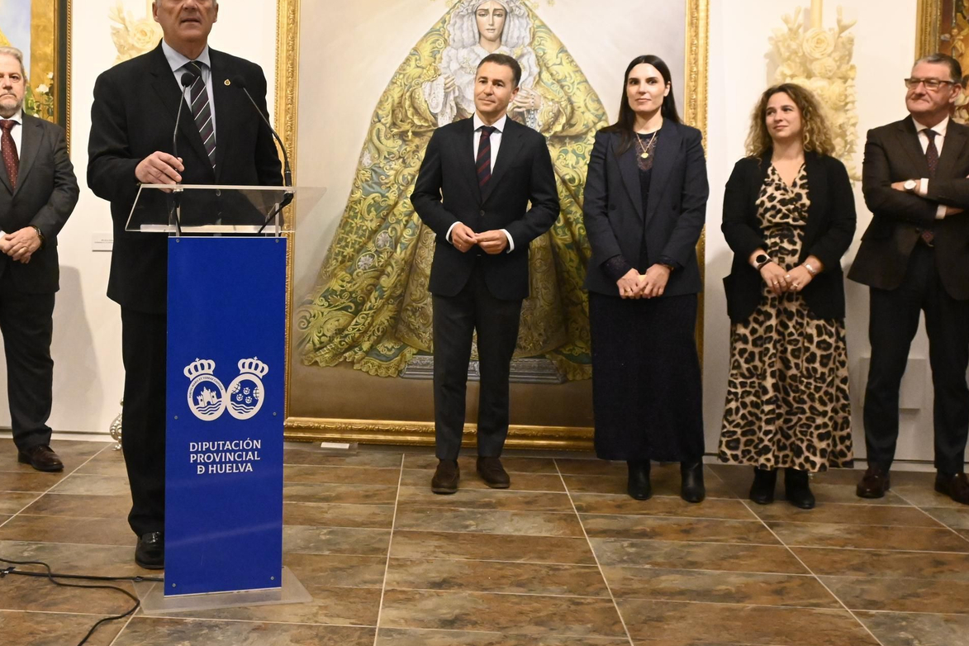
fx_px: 1239
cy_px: 244
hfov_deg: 42.3
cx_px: 348
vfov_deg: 29.1
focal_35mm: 46
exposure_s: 1/160
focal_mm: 22.5
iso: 6400
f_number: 5.6
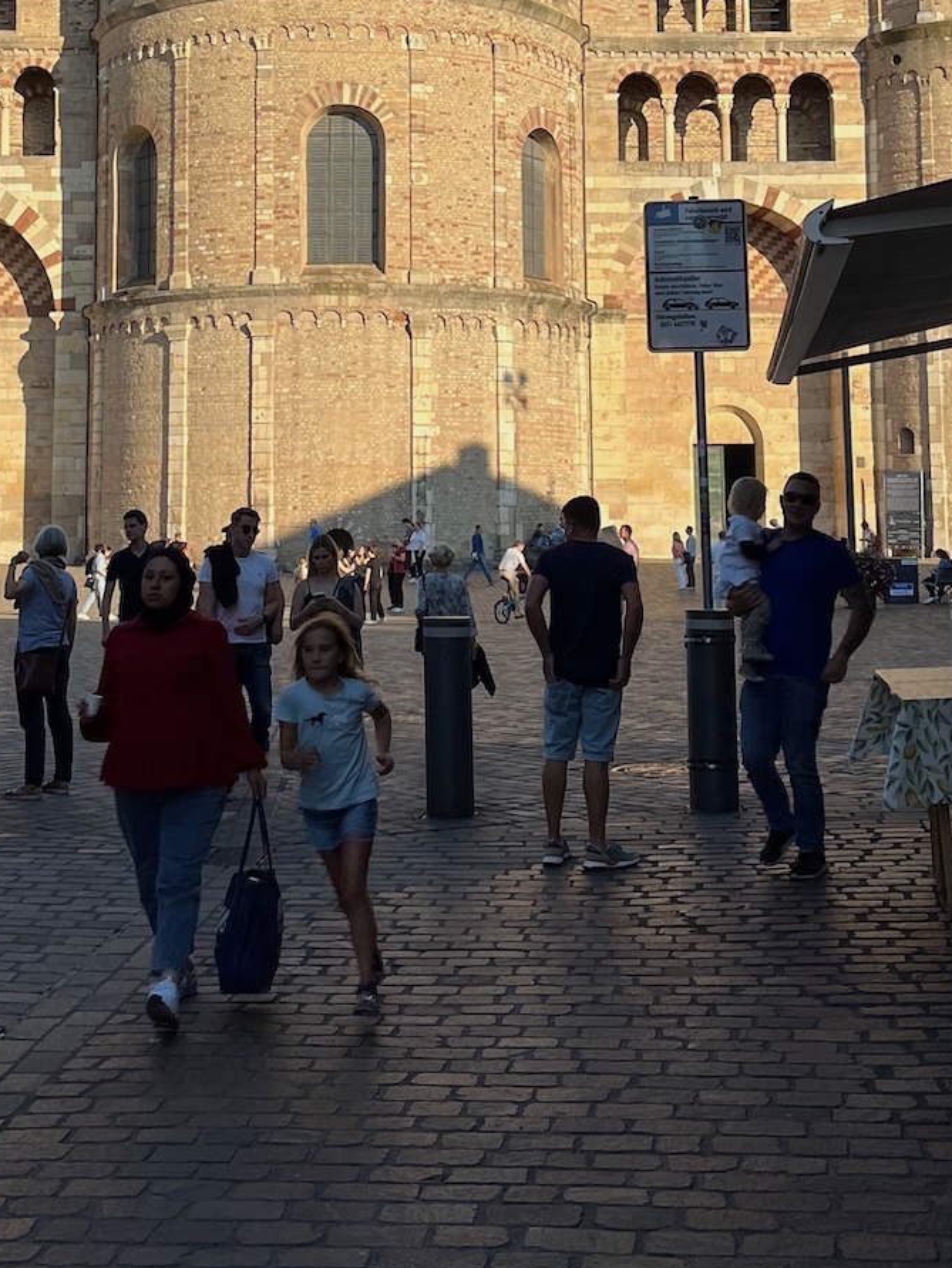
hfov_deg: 26.1
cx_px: 393
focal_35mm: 56
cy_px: 216
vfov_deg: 33.2
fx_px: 2052
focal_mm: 5.1
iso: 50
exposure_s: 1/2179
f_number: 1.6
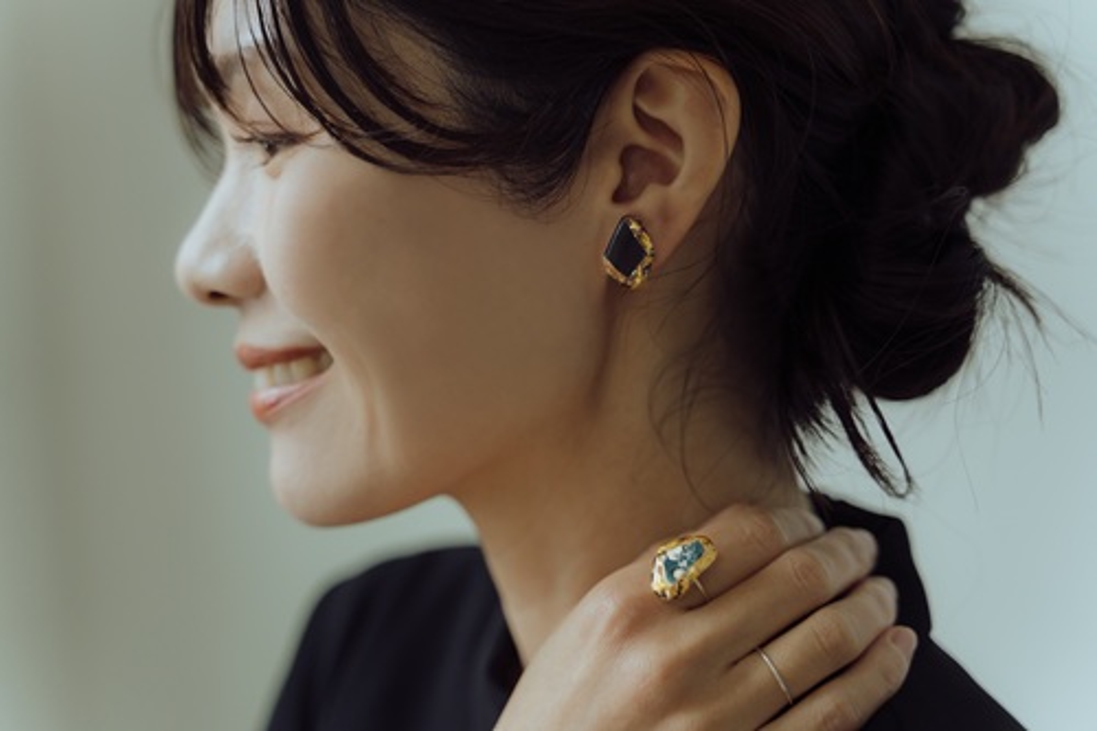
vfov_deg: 18.2
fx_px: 2285
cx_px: 548
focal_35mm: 75
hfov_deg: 27.0
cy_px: 366
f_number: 3.2
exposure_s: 1/200
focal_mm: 75
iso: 1000
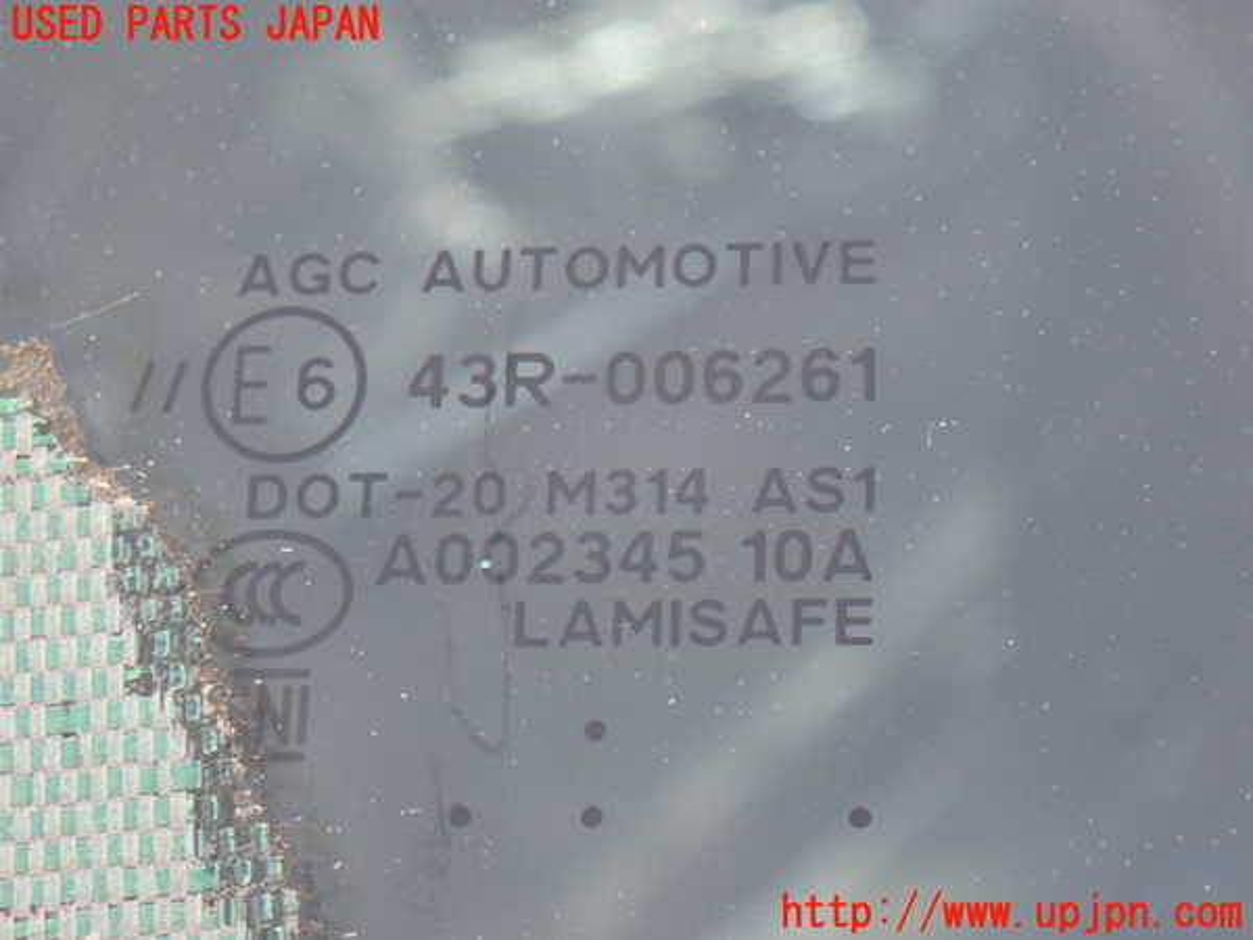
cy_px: 470
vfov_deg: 14.8
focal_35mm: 100
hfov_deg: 19.6
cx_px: 626
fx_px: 3620
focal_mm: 18
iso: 200
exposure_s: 1/125
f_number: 4.9
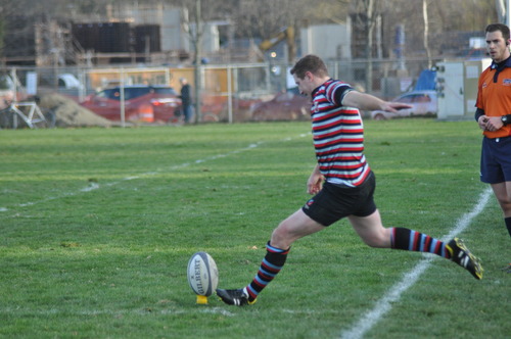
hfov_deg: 6.5
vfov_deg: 4.4
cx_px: 256
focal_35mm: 315
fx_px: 4465
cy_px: 170
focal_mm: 210
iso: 800
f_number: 4.8
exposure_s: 1/640
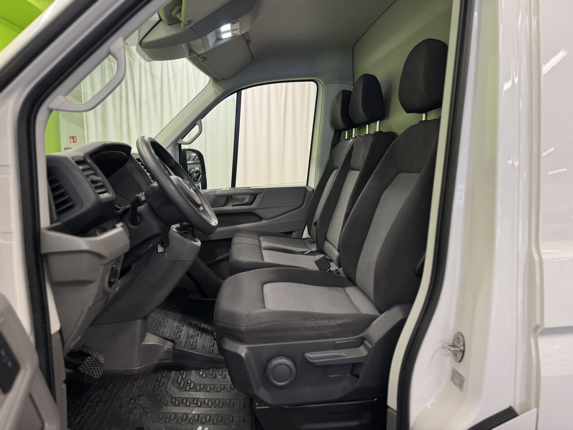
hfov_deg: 71.6
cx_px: 286
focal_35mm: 24
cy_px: 215
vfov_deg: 56.8
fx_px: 397
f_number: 1.78
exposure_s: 1/100
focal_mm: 6.76
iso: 80
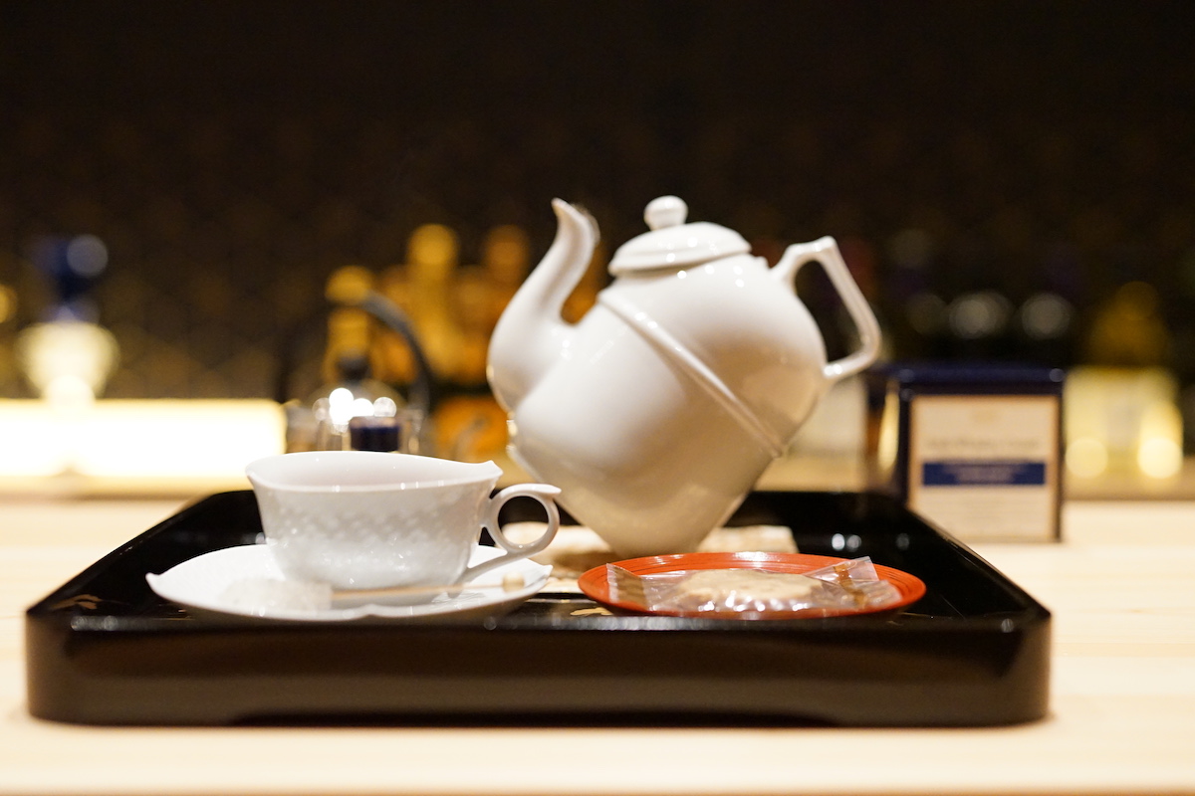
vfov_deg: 27.0
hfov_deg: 39.6
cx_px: 598
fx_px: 1660
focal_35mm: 50
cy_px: 398
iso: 6400
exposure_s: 1/800
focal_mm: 50
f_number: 2
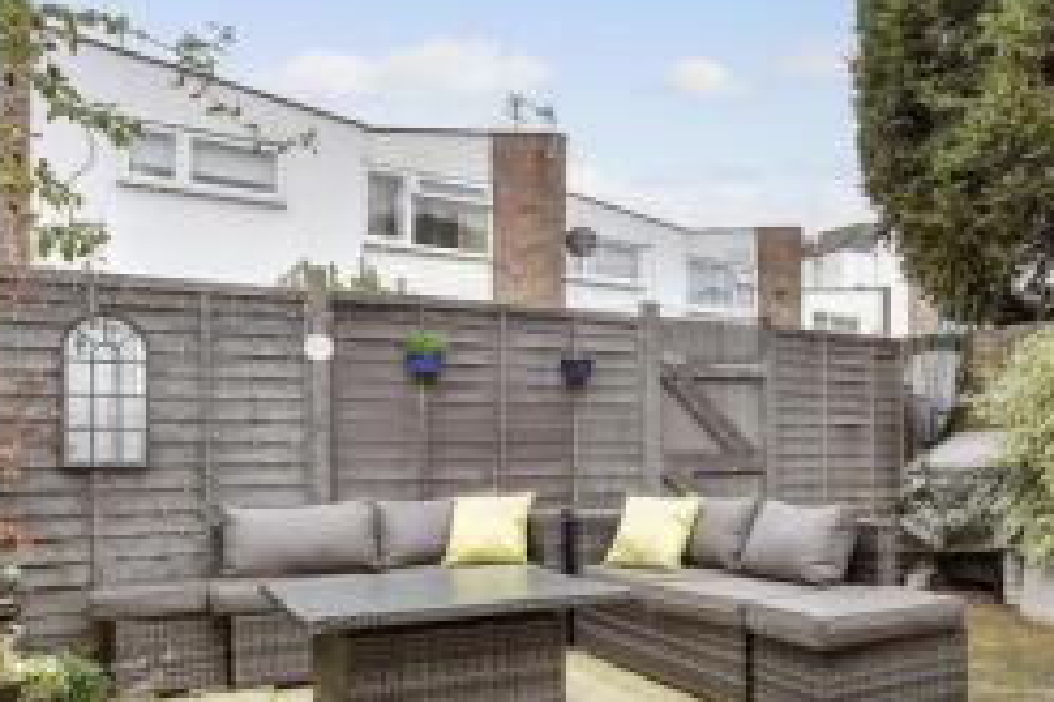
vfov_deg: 44.4
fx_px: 849
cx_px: 724
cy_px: 460
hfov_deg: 61.7
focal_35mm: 29
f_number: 8
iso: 160
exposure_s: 1/30
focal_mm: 10
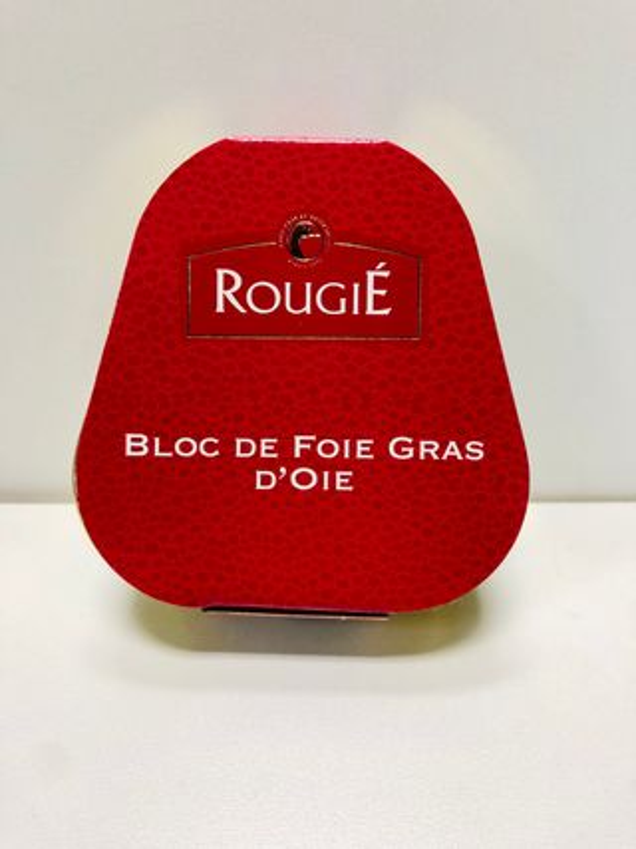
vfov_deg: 63.5
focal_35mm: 28
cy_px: 424
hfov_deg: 49.7
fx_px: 686
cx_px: 318
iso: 32
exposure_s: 1/25
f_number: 1.8
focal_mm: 4
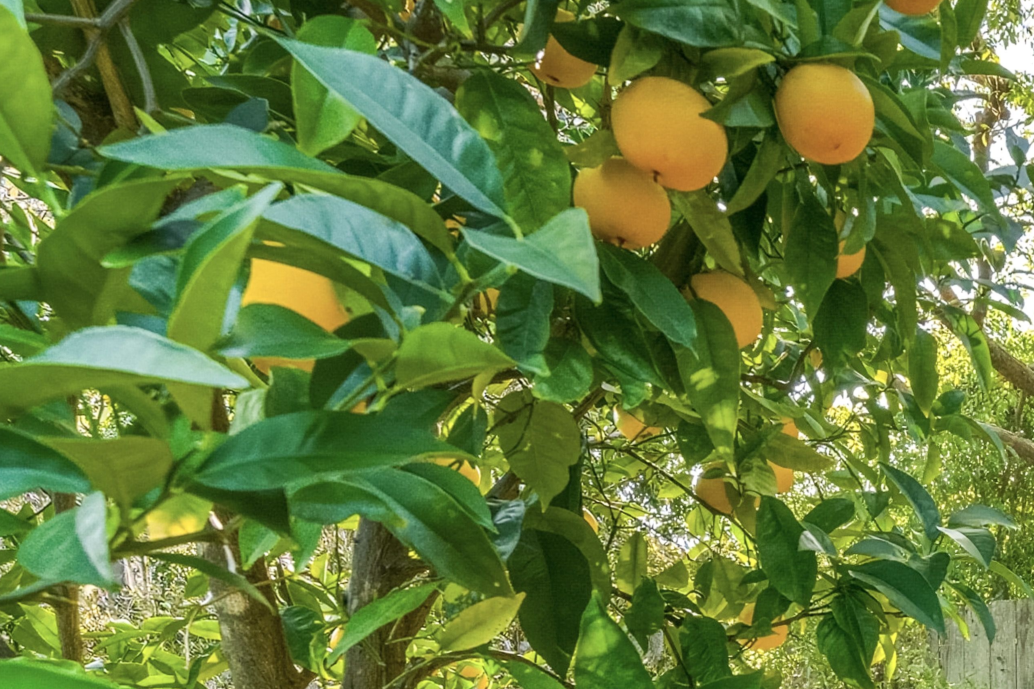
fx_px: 1264
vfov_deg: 27.2
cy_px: 809
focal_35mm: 44
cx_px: 1243
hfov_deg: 35.1
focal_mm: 16
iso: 400
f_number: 8
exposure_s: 1/500
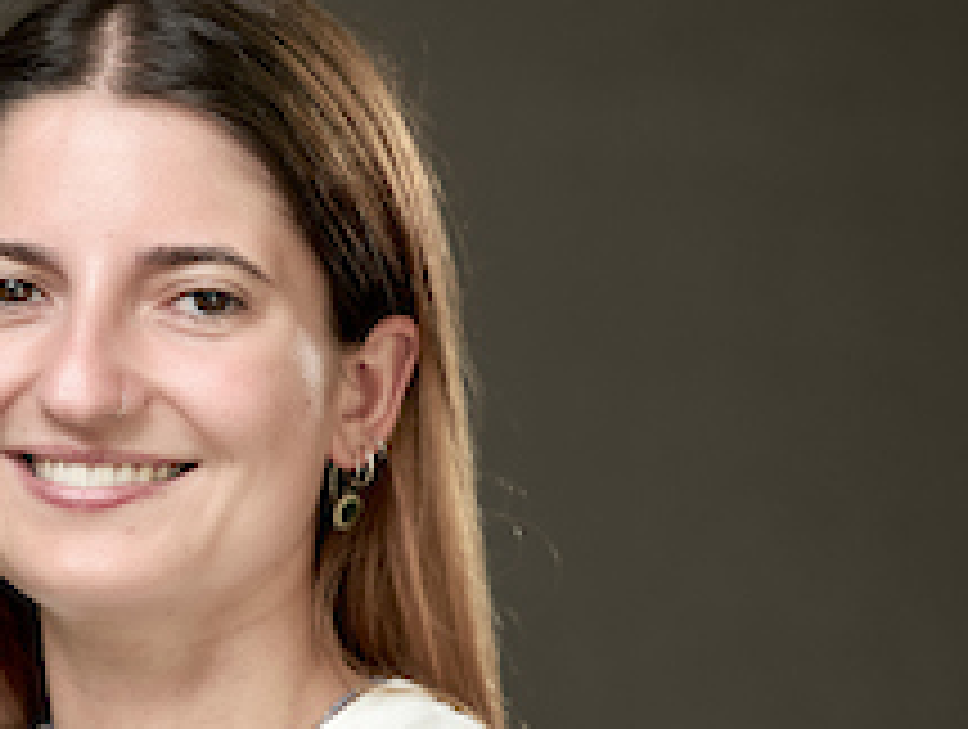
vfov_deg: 4.8
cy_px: 612
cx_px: 95
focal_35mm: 308
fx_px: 8627
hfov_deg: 6.4
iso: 250
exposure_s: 1/200
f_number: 2.8
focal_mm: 115
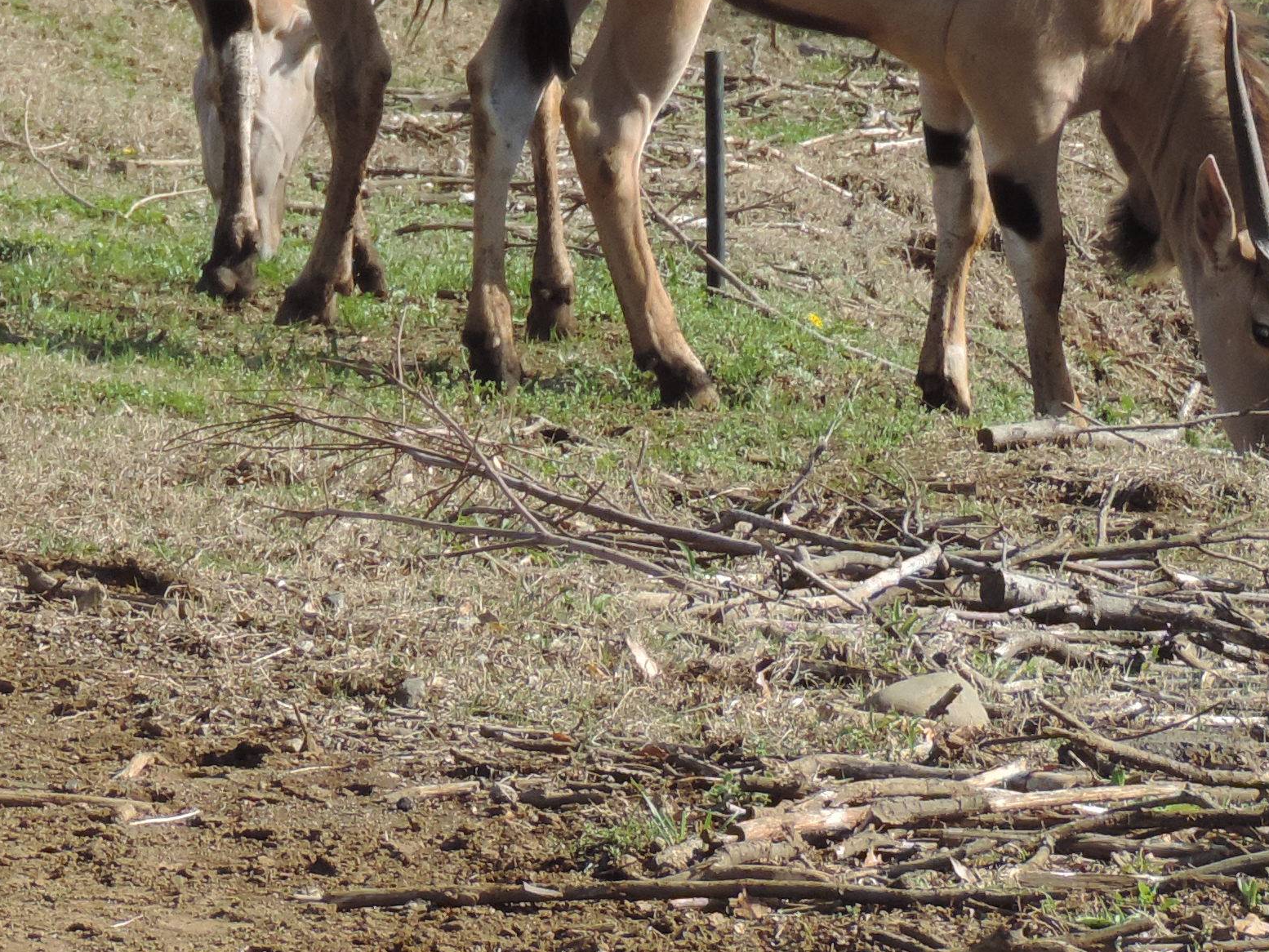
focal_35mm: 378
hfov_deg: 5.2
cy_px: -523
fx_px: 13859
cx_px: -2
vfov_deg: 3.9
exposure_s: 1/320
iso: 80
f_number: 4.2
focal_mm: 21.4
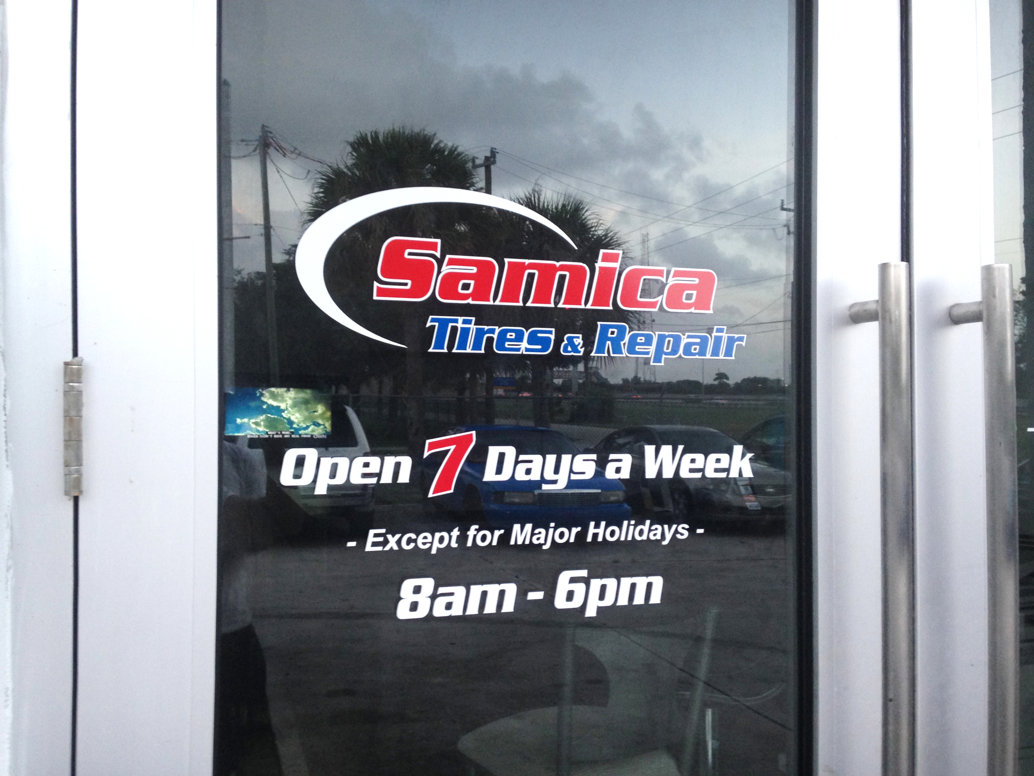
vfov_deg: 42.9
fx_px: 986
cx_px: 517
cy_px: 388
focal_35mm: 33
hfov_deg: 55.4
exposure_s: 1/20
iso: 80
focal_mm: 4.12
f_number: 2.4
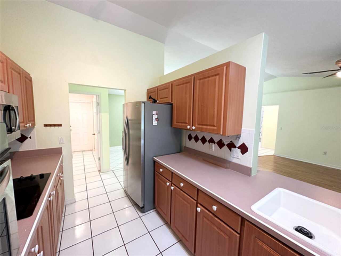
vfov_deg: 85.7
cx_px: 170
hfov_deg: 102.1
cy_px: 128
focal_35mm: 14
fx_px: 138
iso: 320
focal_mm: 2.22
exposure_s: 1/60
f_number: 2.2
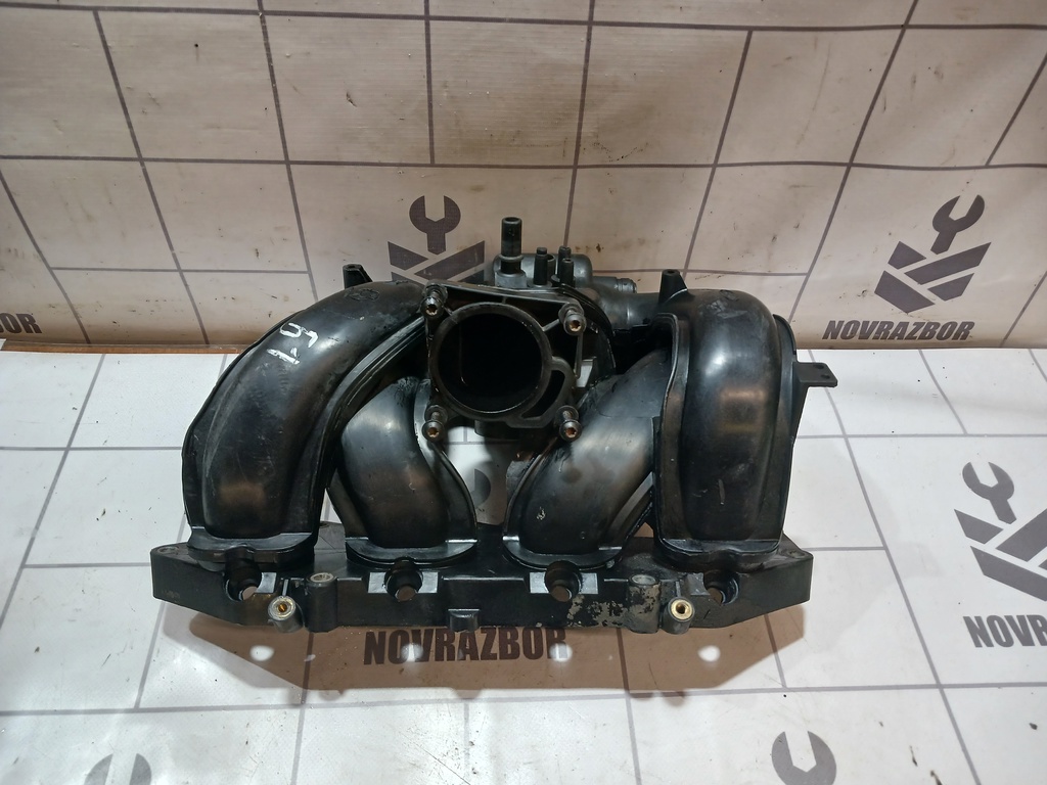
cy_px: 392
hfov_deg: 65.3
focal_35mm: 27
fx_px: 817
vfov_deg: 51.4
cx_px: 524
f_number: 1.8
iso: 100
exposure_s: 1/50
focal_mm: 4
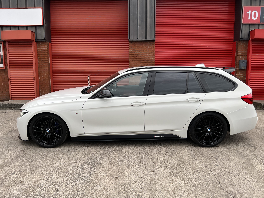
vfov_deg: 53.1
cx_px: 132
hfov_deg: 67.3
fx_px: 198
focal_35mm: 26
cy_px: 99
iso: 50
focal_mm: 5.7
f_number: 1.5
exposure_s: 1/791
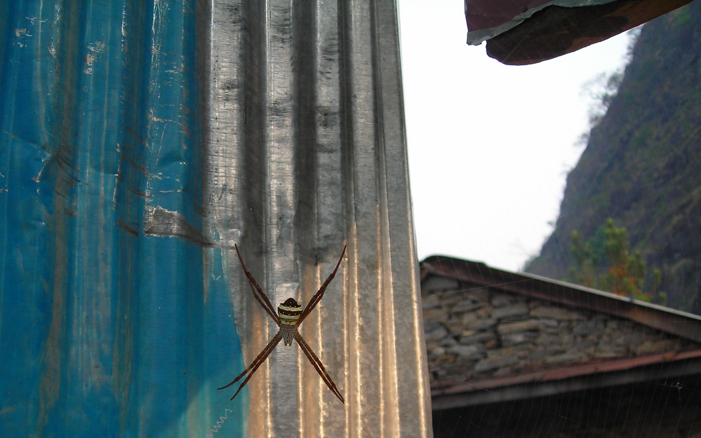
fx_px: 993
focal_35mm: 52
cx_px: 276
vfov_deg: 24.6
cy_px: 336
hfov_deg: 38.7
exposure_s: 1/164
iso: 50
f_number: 3.2
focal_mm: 6.3
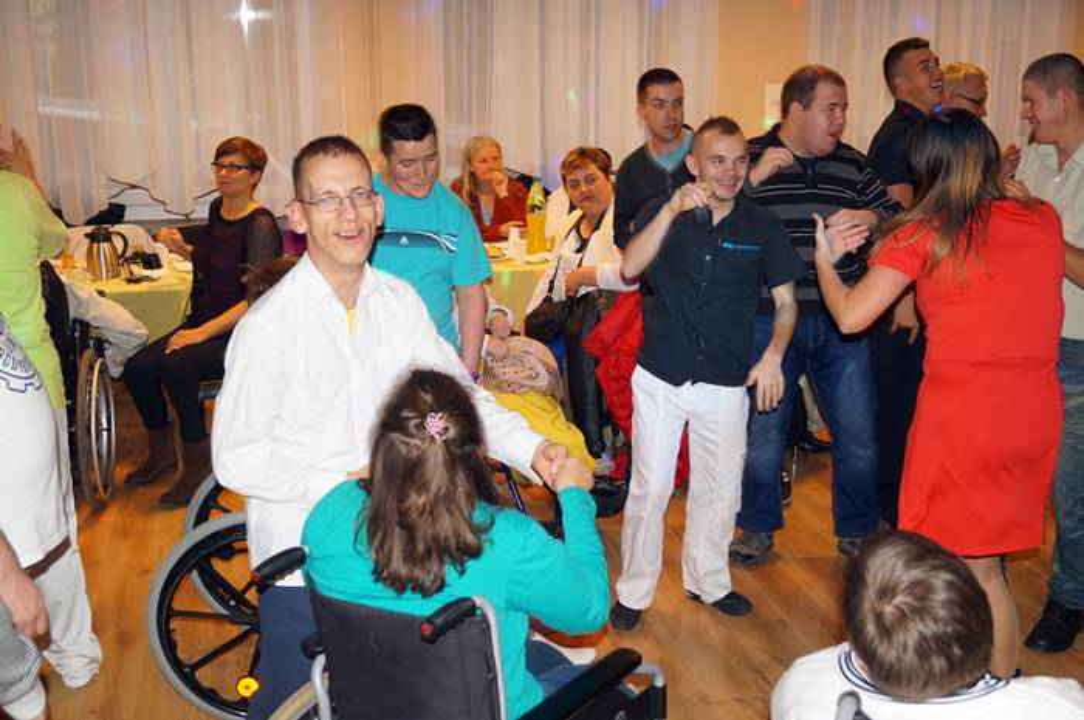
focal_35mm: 42
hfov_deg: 46.4
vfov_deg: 31.8
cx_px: 542
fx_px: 1263
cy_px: 360
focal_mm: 28
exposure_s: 1/60
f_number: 4.5
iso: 800
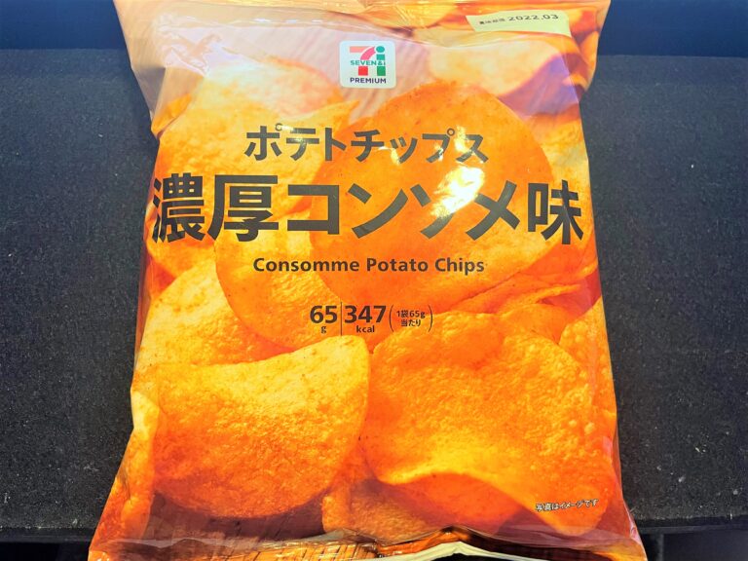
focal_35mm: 26
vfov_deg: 53.1
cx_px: 374
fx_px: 562
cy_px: 280
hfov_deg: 67.3
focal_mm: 4.2
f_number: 1.6
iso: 320
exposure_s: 1/60
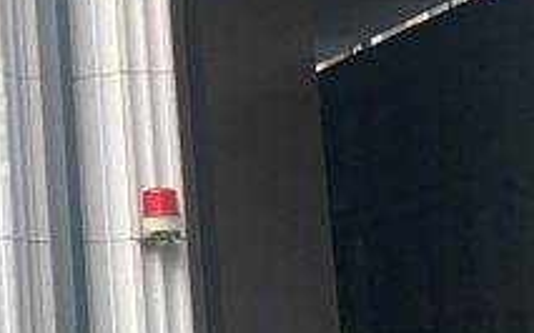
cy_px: 65
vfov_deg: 10.5
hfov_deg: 14.5
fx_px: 1804
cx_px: -464
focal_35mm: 124
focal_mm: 4.25
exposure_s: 1/229
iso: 25
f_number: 1.8
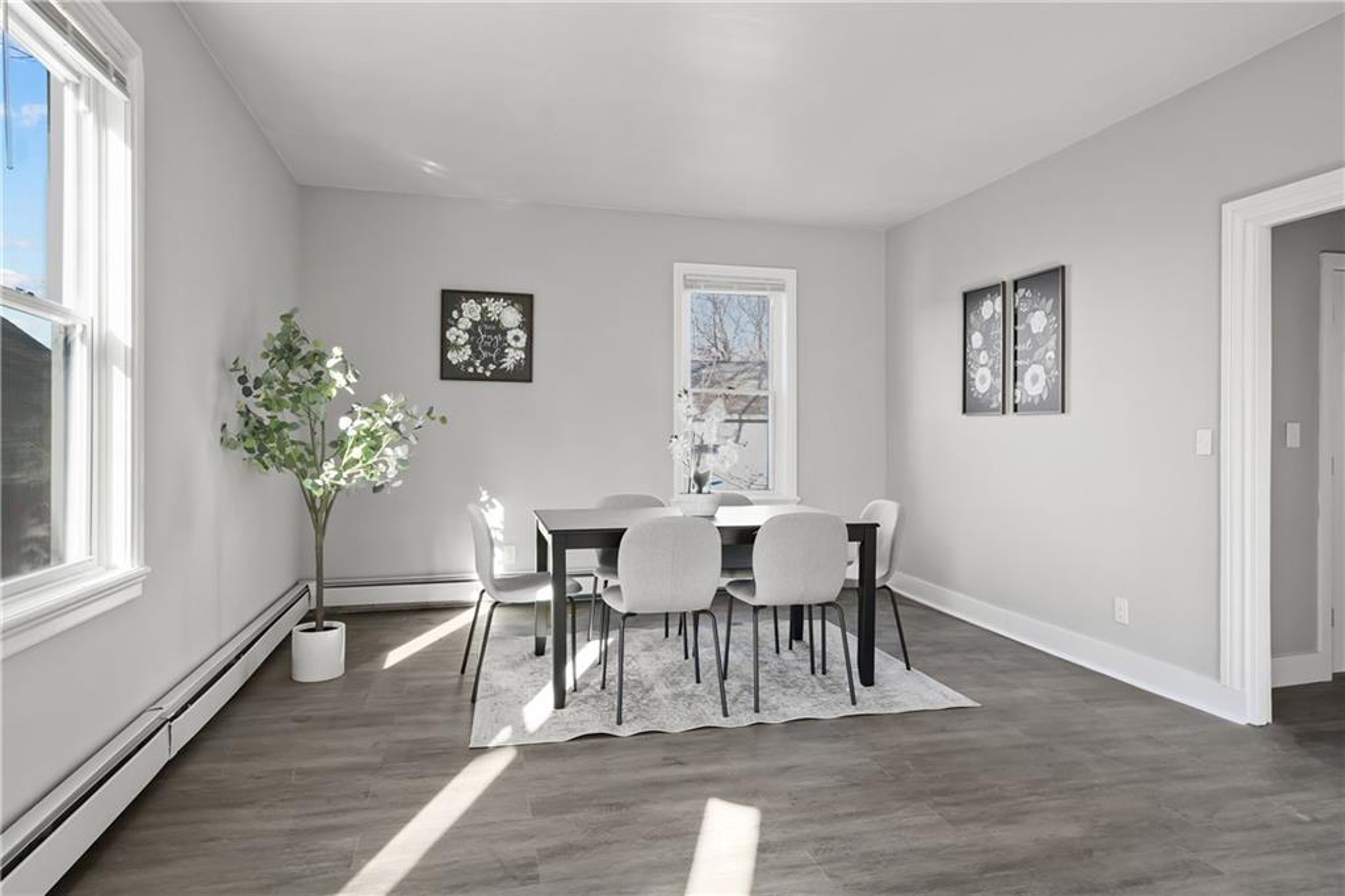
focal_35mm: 21
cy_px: 448
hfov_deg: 81.2
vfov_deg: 59.5
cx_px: 672
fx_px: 784
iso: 400
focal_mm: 14.1
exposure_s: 1/8
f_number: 7.1
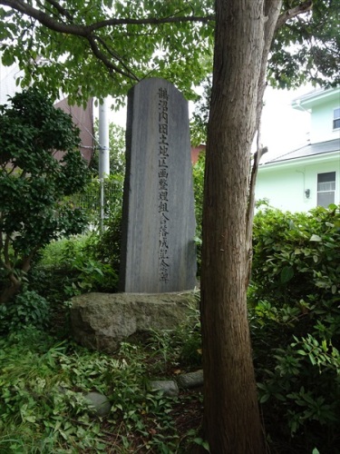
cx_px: 170
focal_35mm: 24
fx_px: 314
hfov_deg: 56.8
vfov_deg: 71.6
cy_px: 227
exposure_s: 1/125
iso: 80
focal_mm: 4.1
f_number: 3.5
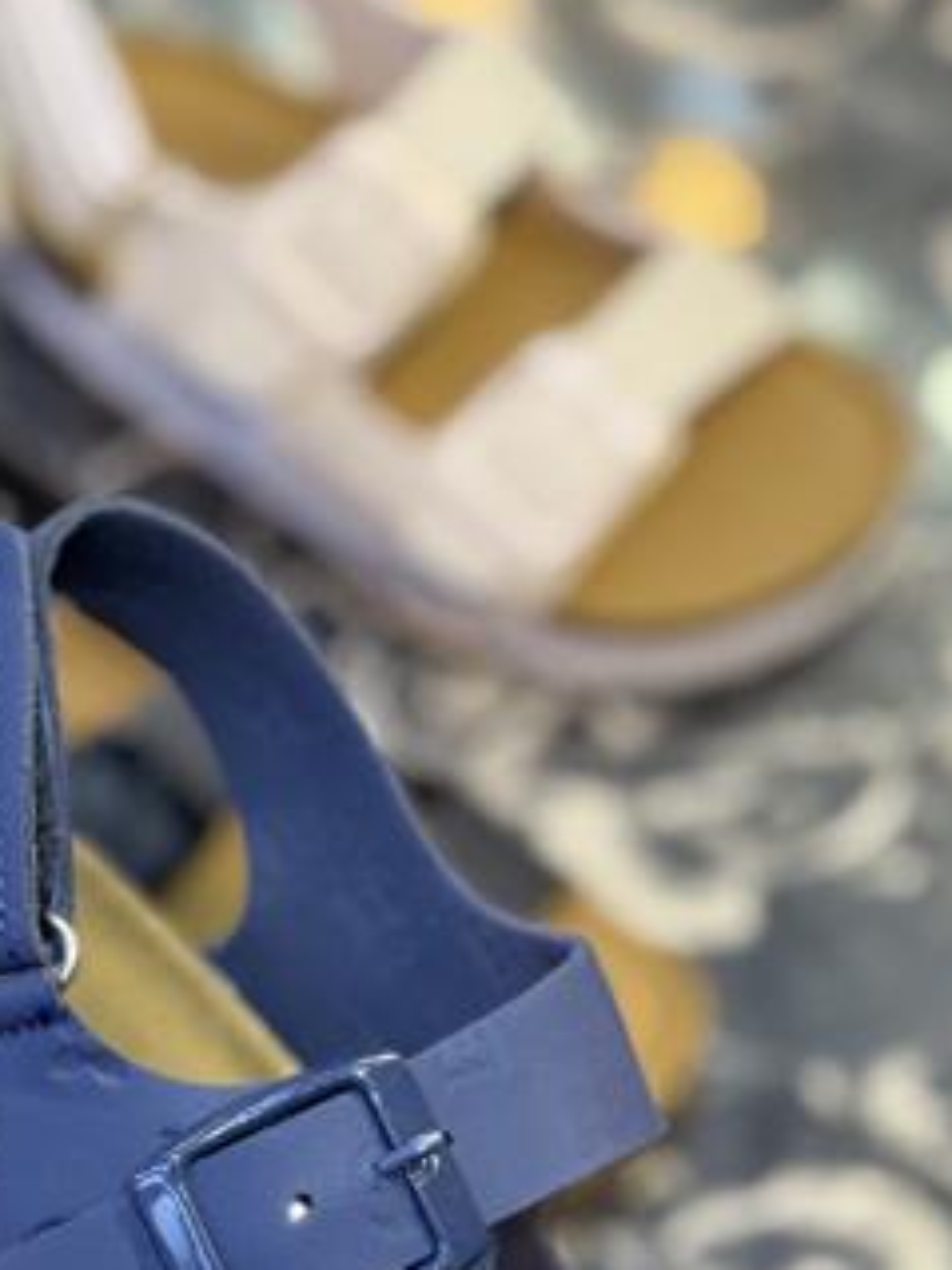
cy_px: 1023
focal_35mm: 91
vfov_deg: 21.3
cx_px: 241
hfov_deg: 16.1
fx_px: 3339
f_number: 1.78
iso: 100
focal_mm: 6.76
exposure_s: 1/100
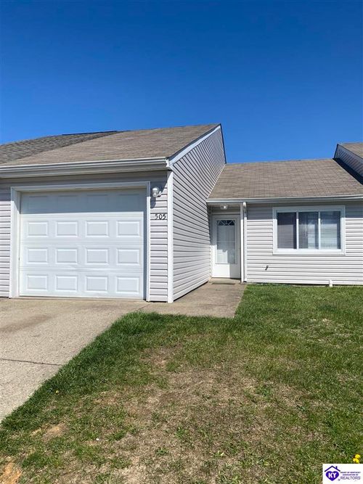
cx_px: 182
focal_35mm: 26
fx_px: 364
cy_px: 242
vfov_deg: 67.3
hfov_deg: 53.0
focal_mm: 4.25
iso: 32
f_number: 1.8
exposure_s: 1/5236
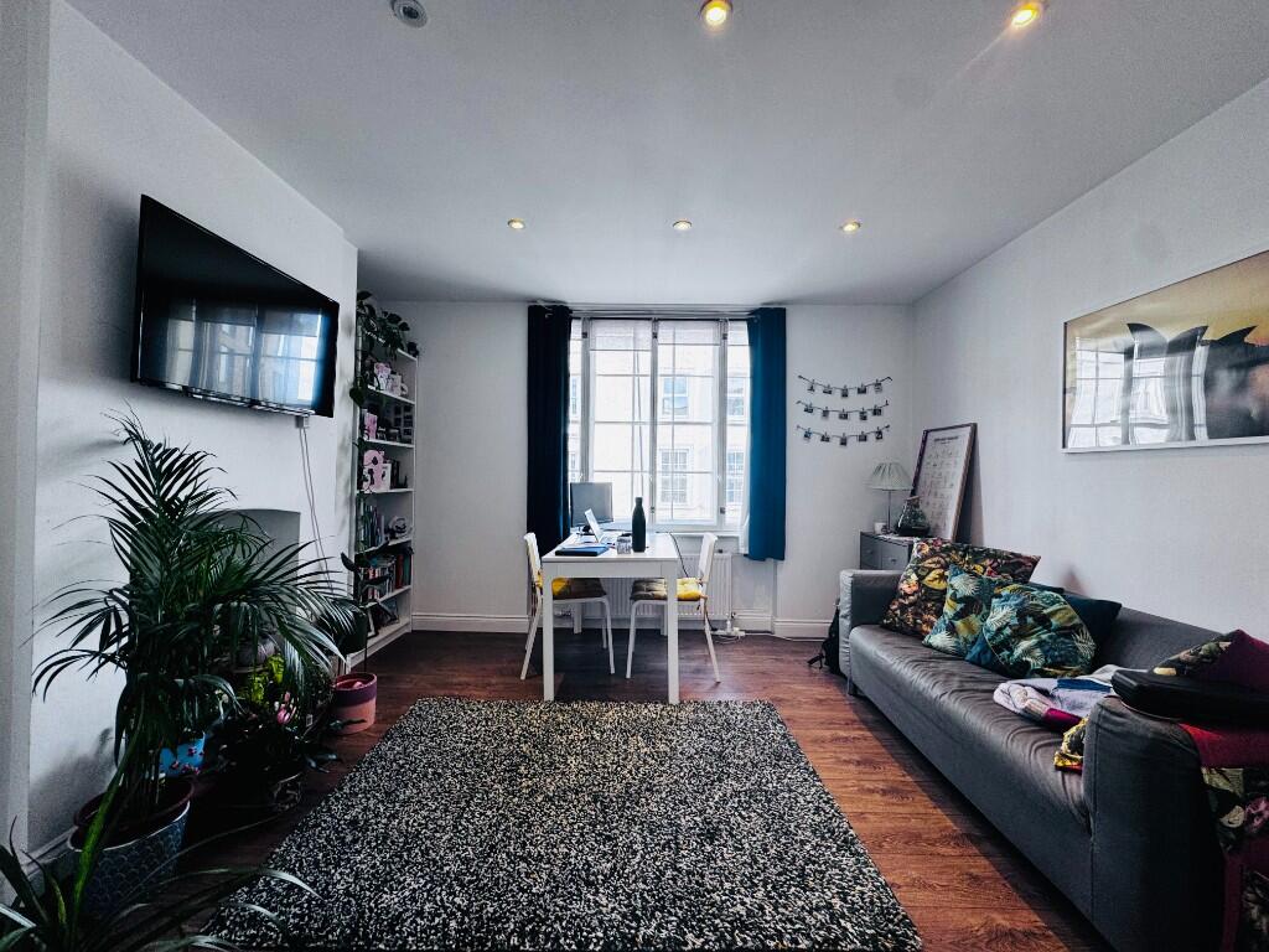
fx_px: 513
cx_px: 634
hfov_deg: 102.1
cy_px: 476
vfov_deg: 85.7
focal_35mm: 14
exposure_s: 1/99
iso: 64
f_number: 2.2
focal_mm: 2.22
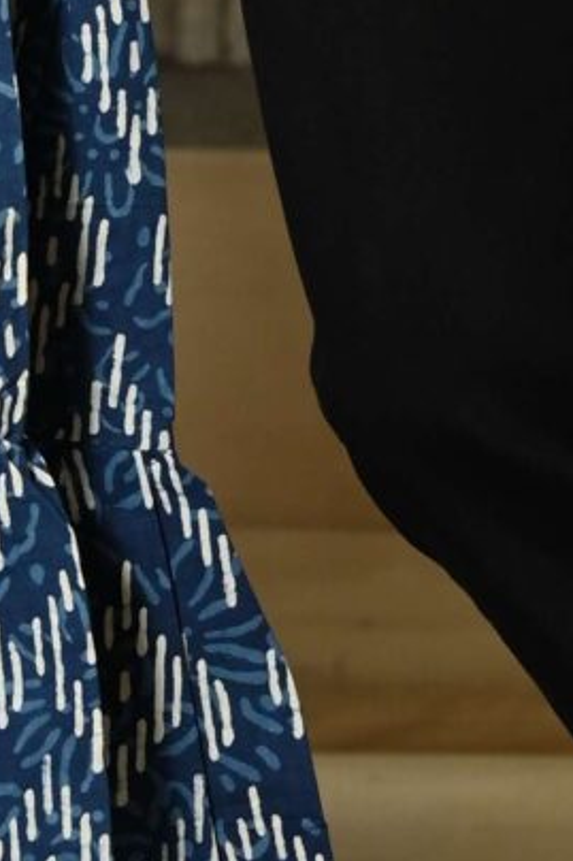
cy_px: -669
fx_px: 6666
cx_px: 325
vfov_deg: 7.2
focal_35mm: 279
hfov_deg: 4.9
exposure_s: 1/160
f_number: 5
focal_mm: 44
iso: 400
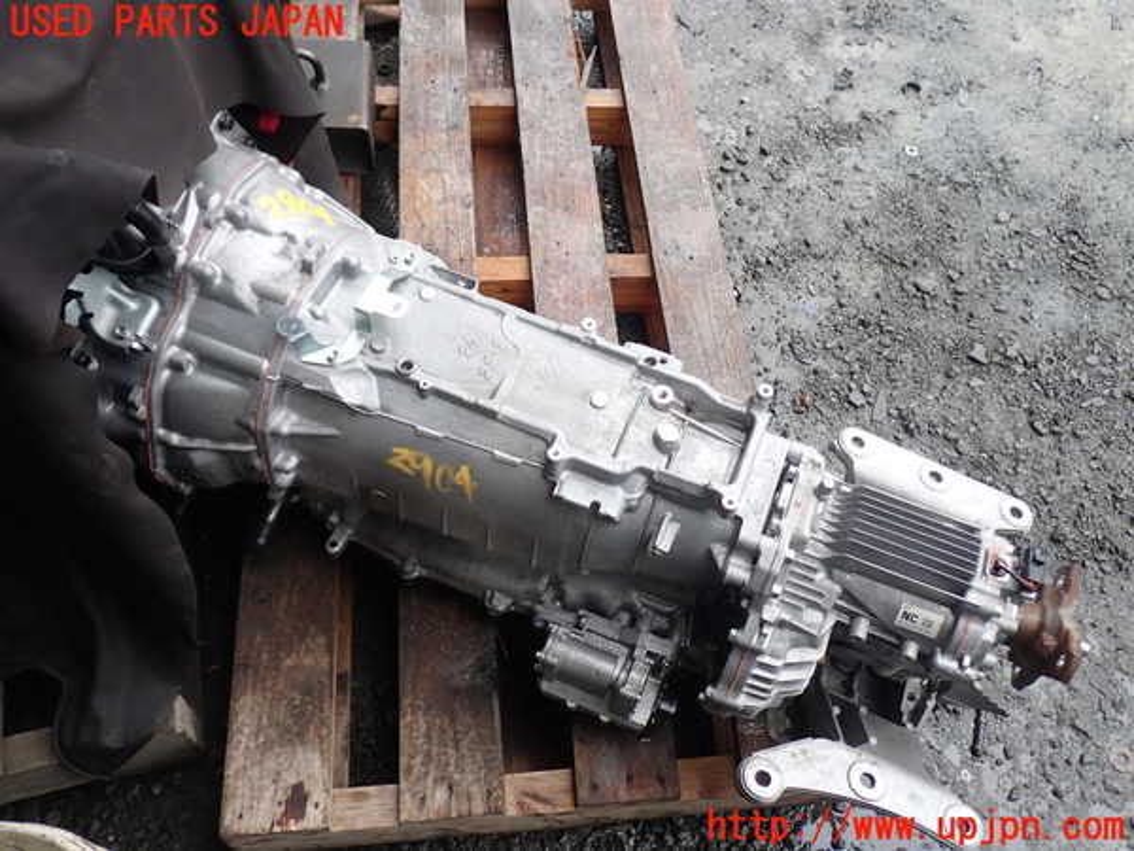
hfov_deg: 60.0
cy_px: 426
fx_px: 983
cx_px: 567
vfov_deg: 46.8
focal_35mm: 30
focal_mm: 5.4
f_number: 2.3
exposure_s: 1/60
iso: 100
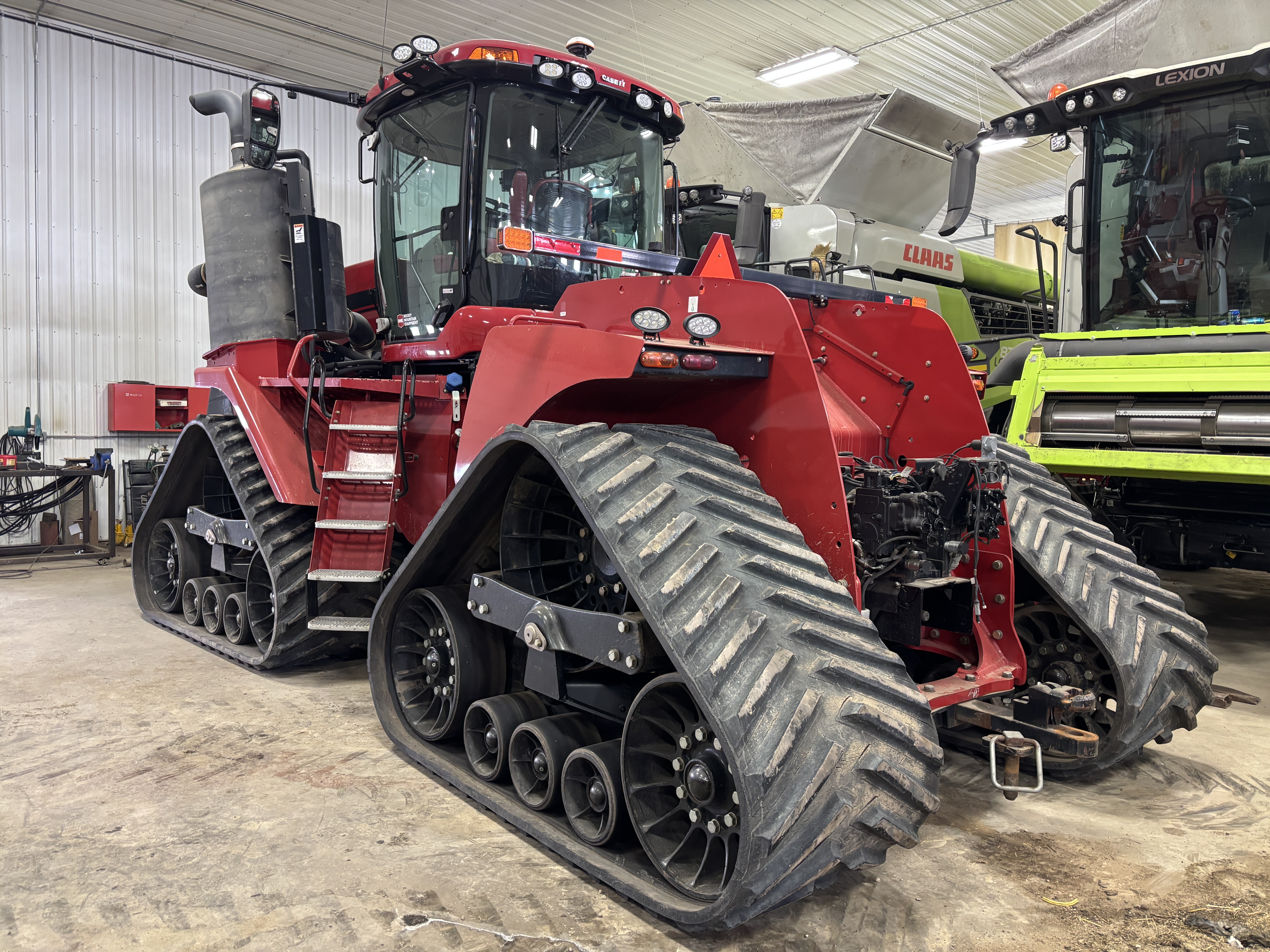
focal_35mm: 26
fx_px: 954
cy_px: 476
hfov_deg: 67.3
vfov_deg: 53.1
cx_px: 635
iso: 250
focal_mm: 5.96
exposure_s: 1/60
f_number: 1.6
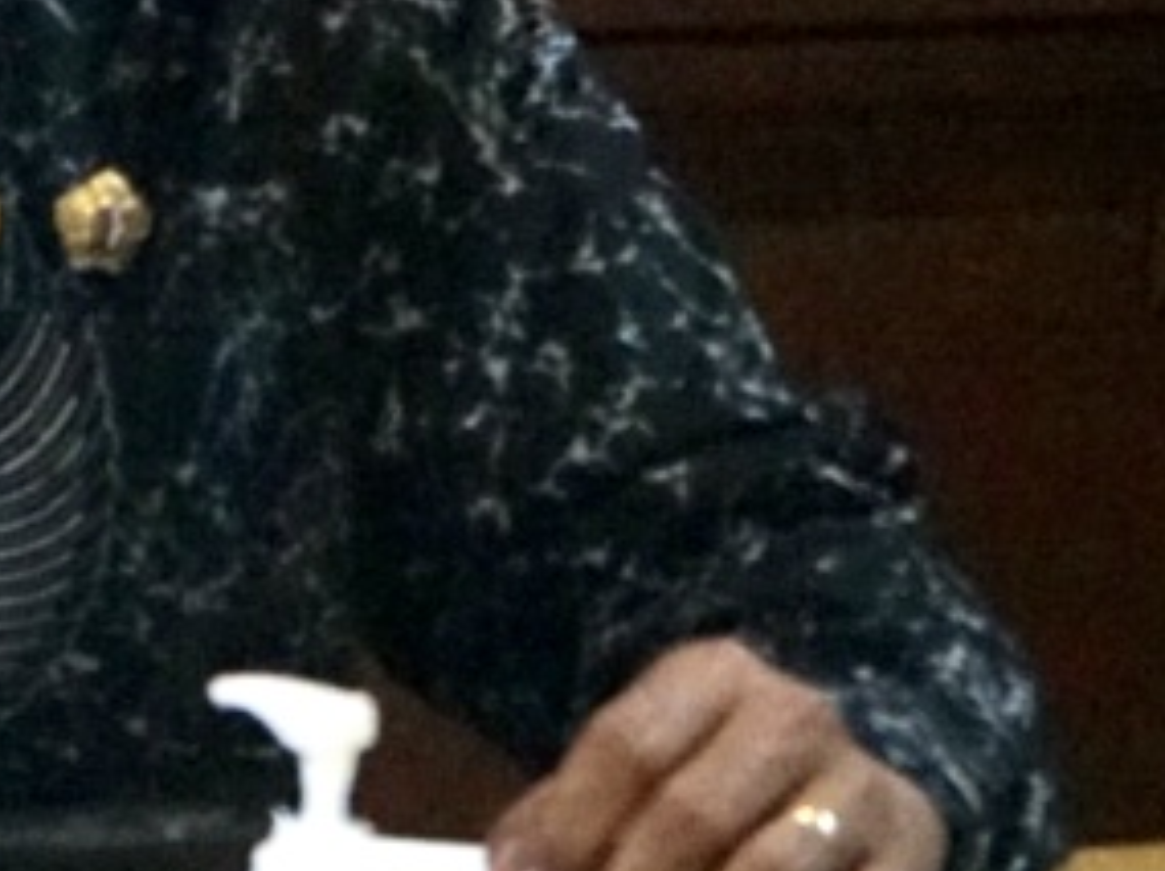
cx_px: -1664
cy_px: 188
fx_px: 11092
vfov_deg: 4.5
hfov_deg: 5.8
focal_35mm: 330
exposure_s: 1/160
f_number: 5.6
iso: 10000
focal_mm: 70
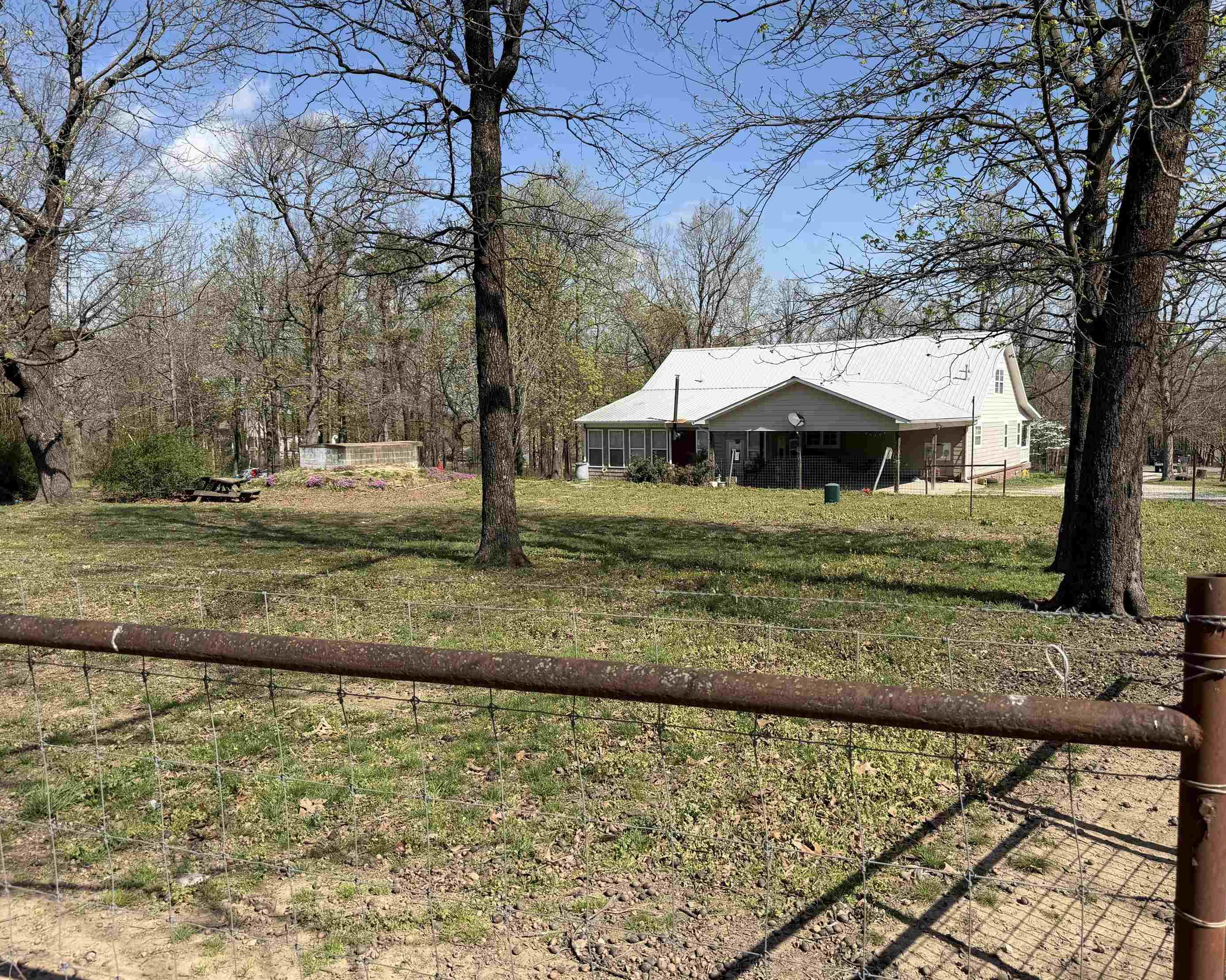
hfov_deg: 65.9
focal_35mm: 26
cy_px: 505
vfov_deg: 54.9
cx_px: 658
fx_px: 943
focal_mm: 6.76
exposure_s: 1/3953
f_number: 1.78
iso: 80
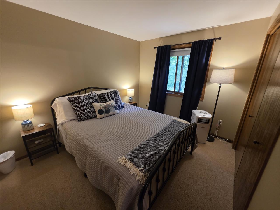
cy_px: 105
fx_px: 105
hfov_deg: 106.2
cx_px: 140
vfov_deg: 89.9
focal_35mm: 13
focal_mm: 2.2
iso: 400
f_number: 1.9
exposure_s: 1/60
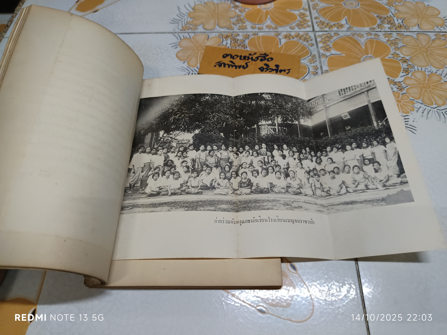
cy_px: 168
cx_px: 224
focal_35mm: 24
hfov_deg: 71.6
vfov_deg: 56.8
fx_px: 310
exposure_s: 1/50
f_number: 1.7
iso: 1125
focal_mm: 5.31
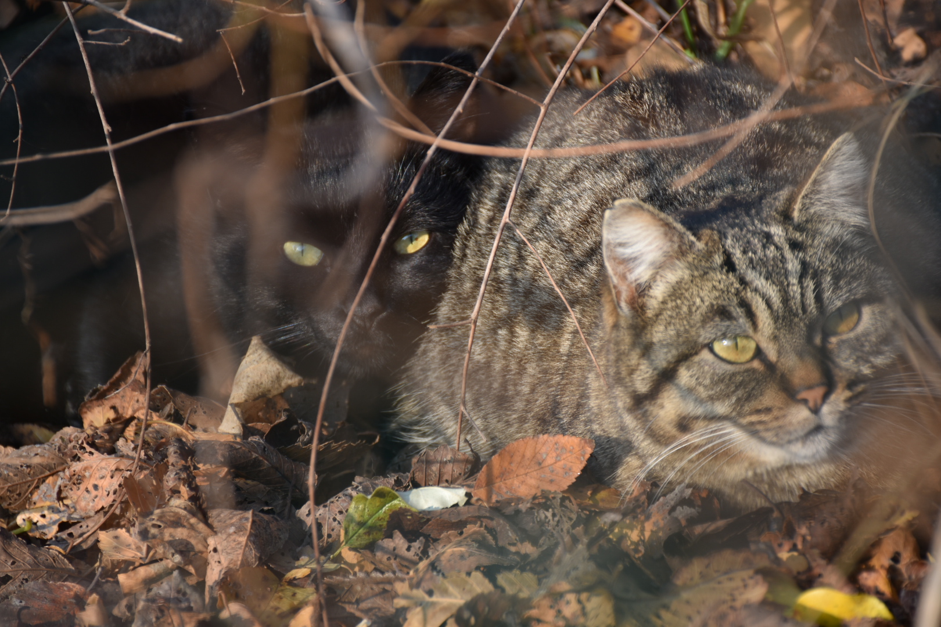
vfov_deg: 7.9
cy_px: 314
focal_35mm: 174
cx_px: 470
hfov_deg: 11.8
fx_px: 4548
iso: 125
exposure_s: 1/160
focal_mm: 116
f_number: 6.3
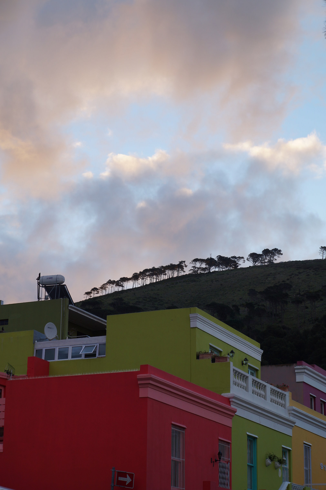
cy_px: 245
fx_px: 1122
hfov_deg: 16.5
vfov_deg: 24.6
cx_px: 163
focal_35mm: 82
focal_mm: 55
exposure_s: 1/160
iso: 100
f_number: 5.6
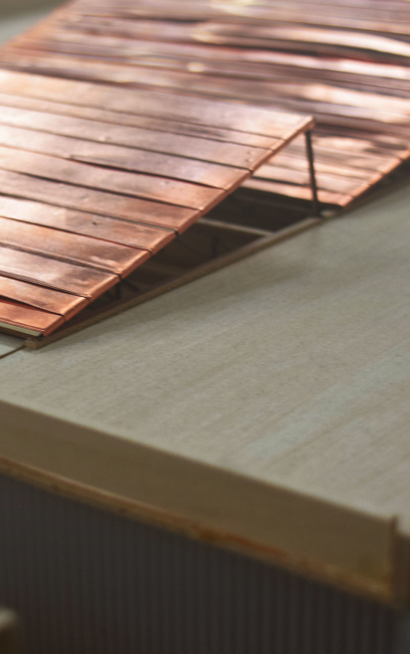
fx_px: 1678
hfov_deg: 13.9
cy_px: 366
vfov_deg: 22.1
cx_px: 78
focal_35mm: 94
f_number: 4.5
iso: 500
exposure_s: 1/60
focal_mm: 32
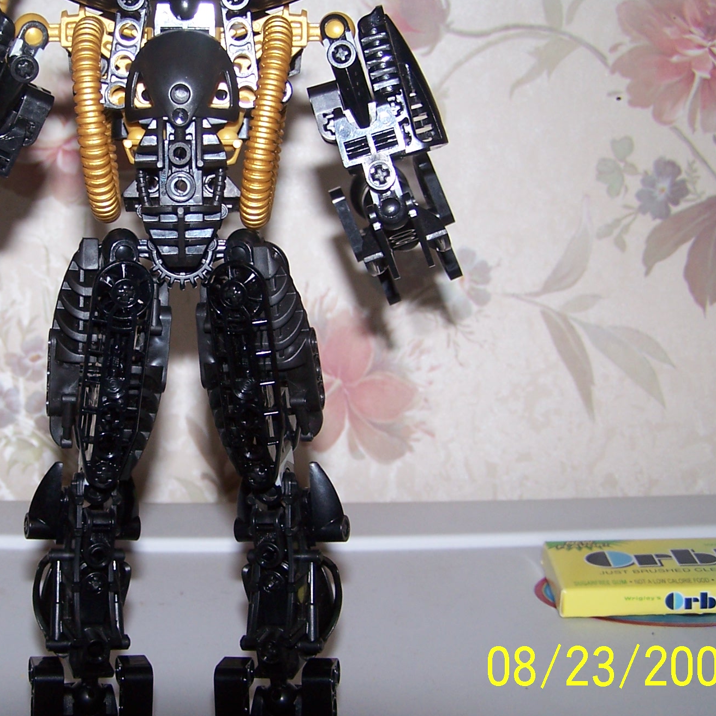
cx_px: 189
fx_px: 1381
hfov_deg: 28.7
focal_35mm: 59
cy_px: 312
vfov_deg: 29.0
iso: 80
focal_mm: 6.3
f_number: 2.8
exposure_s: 1/60
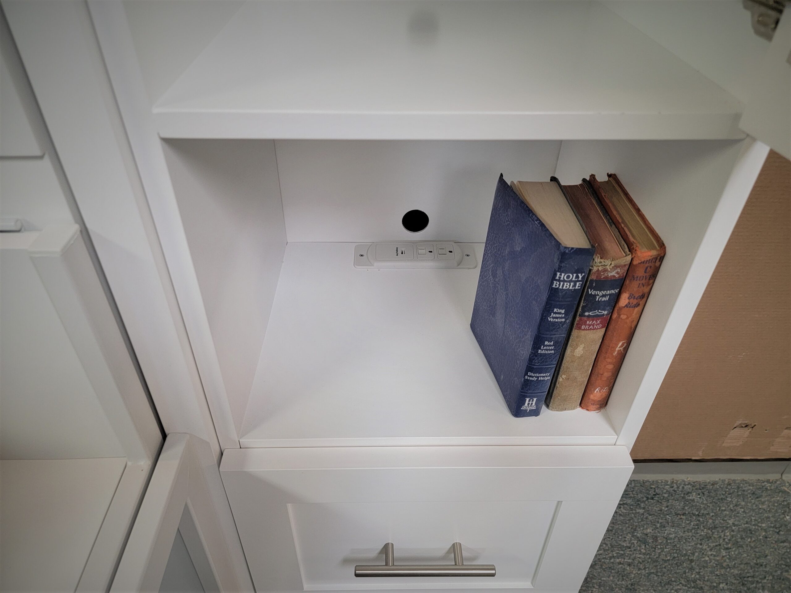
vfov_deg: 56.8
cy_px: 296
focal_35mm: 24
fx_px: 548
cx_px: 396
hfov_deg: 71.6
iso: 250
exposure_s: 1/60
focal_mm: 6.7
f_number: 1.8
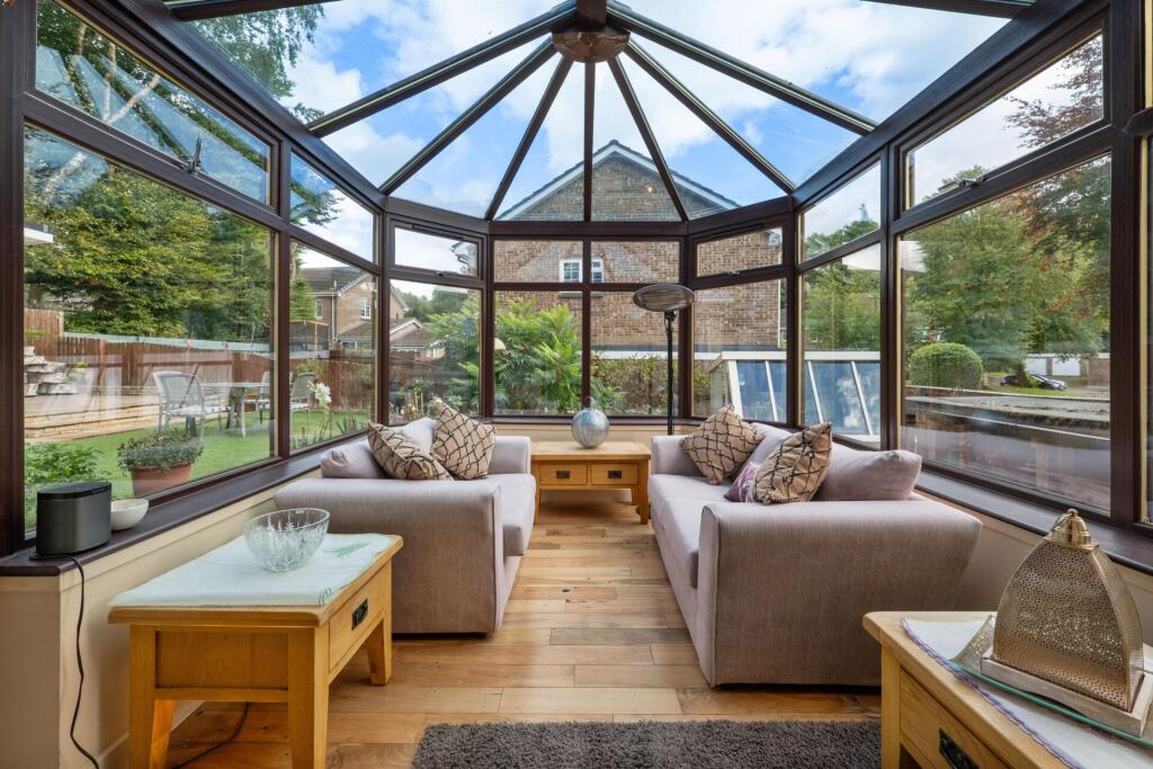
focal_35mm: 14
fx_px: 448
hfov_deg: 104.2
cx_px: 576
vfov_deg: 81.2
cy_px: 384
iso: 640
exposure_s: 1/200
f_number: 8
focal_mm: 14
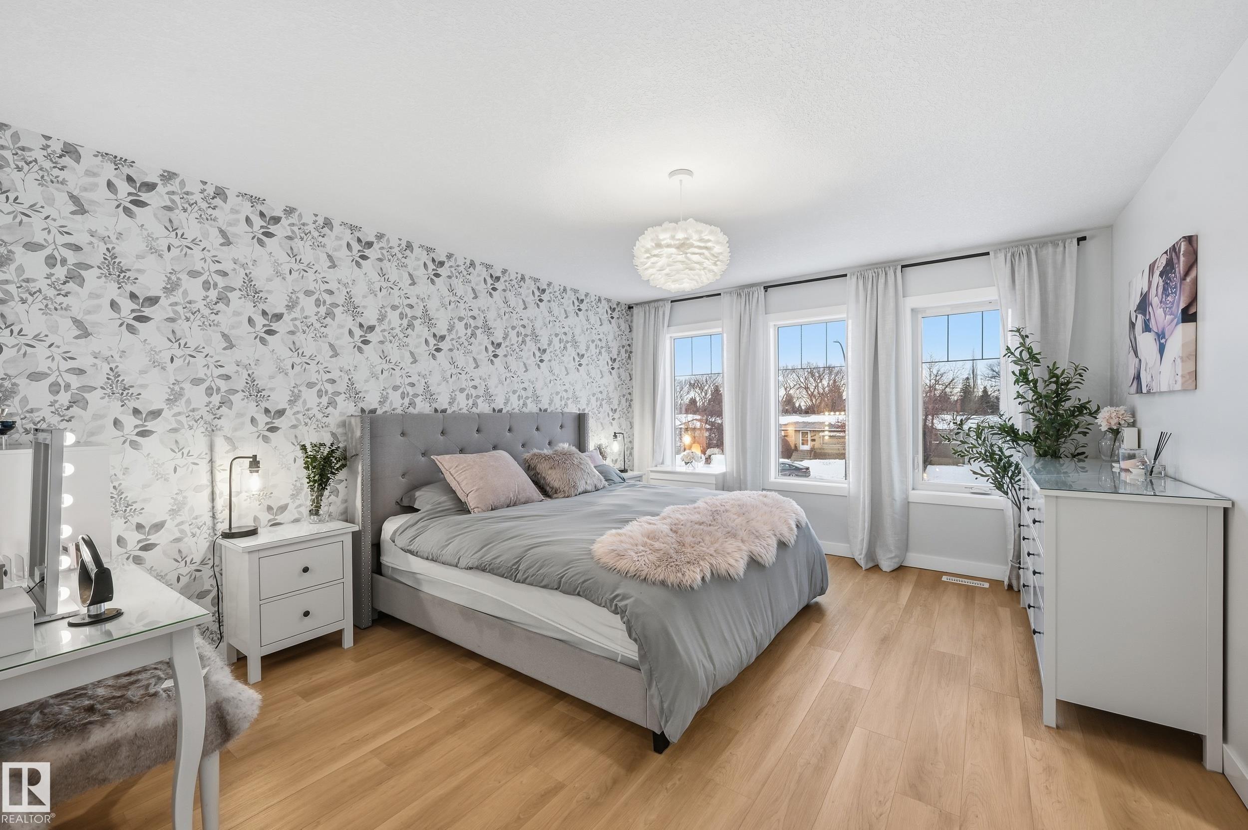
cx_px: 624
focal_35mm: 14
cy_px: 415
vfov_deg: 81.1
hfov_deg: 104.3
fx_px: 485
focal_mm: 14
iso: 100
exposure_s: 1/25
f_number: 8
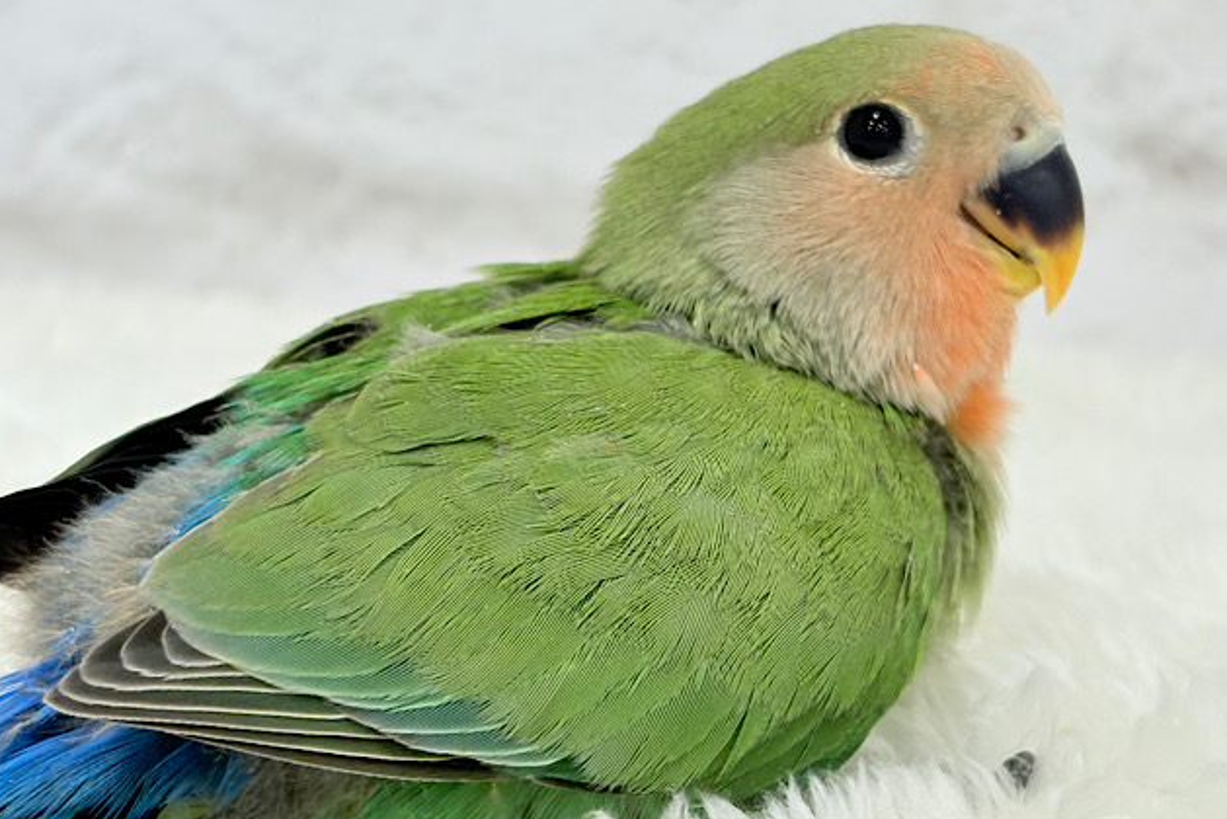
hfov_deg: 36.2
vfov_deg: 24.6
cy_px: 370
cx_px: 605
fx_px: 1875
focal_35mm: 55
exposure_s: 1/100
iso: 100
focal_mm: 5.96
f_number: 1.6
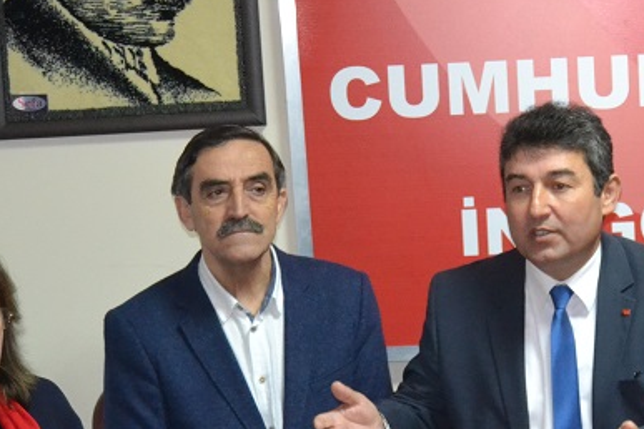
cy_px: 222
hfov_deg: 21.4
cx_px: 579
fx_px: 1664
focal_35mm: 93
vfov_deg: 14.7
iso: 3200
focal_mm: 26
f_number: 4
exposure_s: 1/60
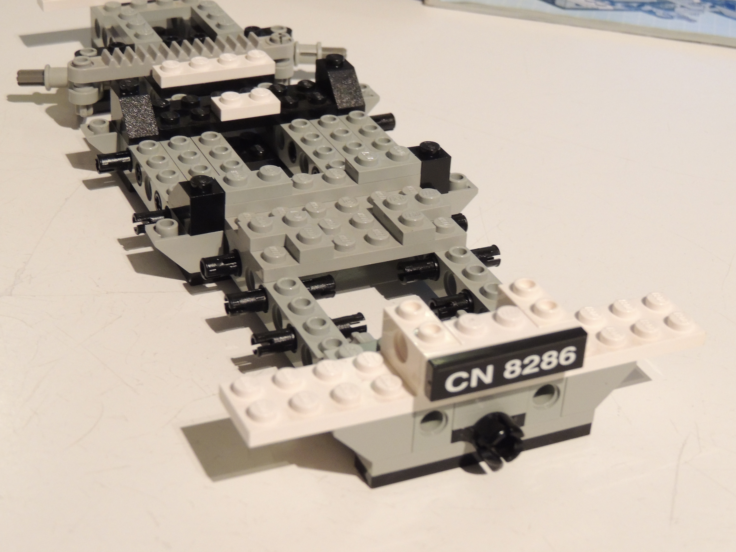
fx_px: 1488
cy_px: 276
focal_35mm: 70
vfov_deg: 21.0
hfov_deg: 27.8
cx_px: 368
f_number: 3.9
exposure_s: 1/13
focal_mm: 12.4
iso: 800
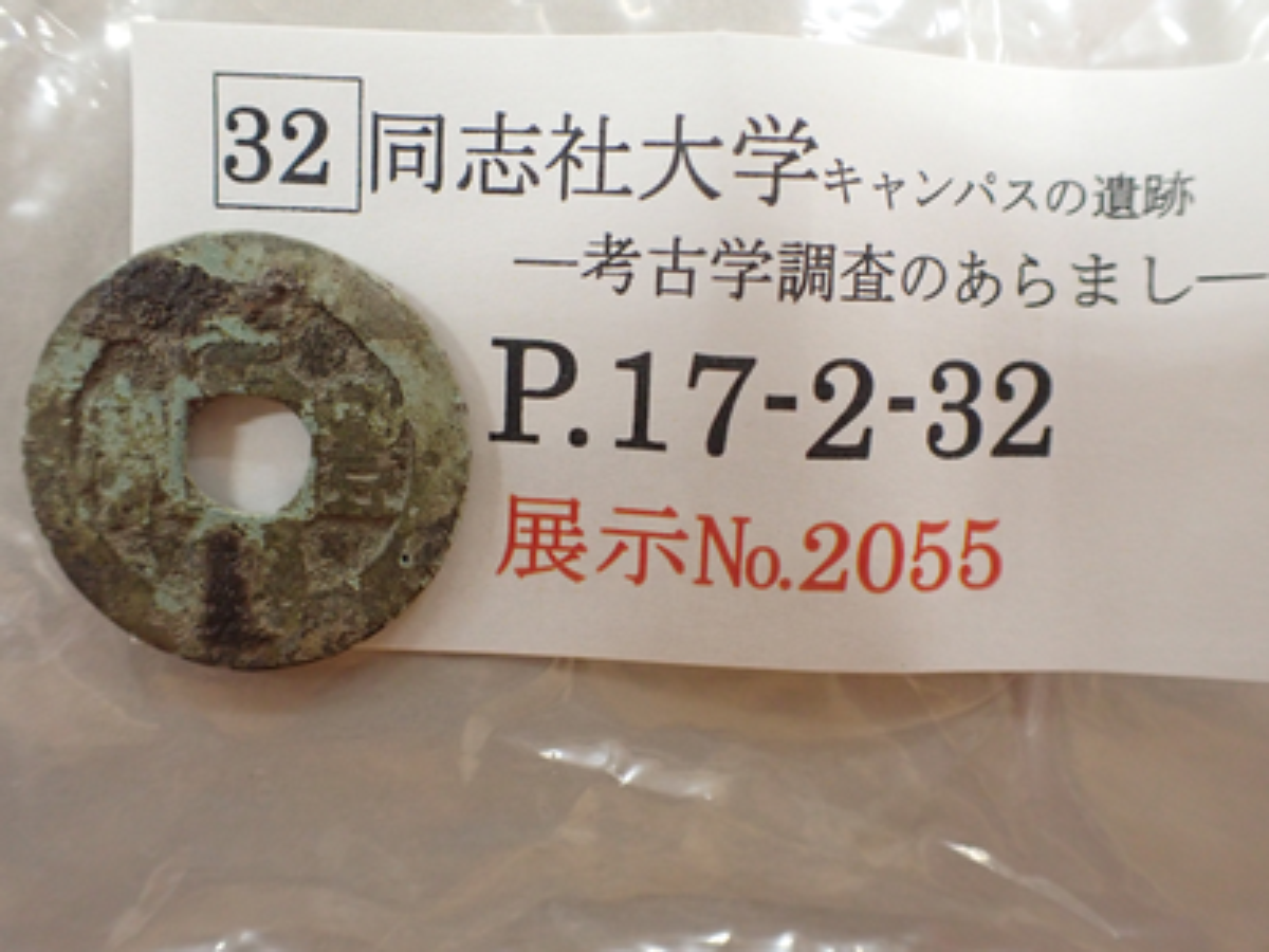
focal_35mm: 30
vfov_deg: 46.8
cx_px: 634
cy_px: 476
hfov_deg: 60.0
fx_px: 1100
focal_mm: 5.4
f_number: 2.3
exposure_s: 1/100
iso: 800
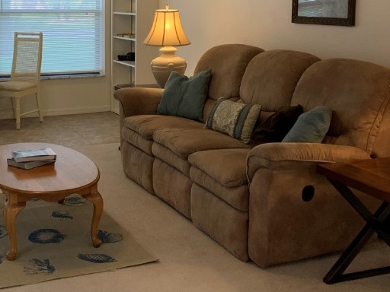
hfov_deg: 32.8
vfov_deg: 25.0
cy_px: 81
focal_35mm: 58
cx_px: 116
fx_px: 653
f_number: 1.8
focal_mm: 3
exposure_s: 1/60
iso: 64
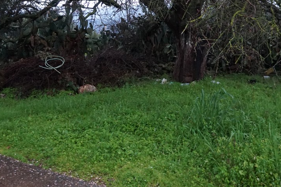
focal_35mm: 41
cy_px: 61
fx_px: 318
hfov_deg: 47.4
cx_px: 164
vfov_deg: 32.5
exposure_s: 1/125
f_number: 3.5
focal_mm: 17
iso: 3200
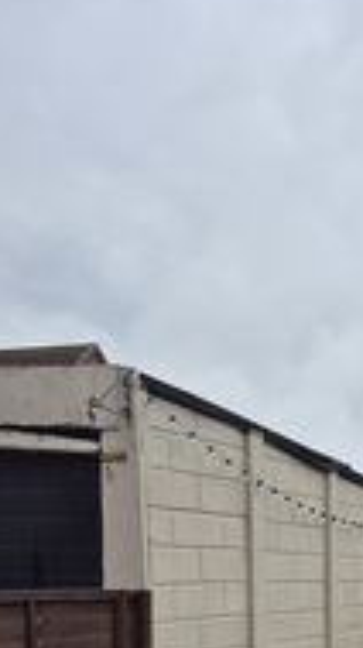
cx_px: 442
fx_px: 909
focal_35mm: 53
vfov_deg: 35.7
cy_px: 634
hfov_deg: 21.0
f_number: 1.8
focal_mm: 5.4
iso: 40
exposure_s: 1/180
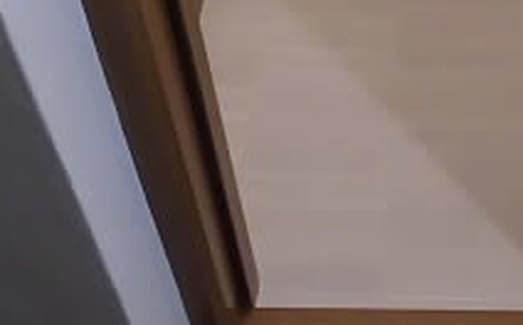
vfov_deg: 16.1
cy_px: -202
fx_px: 1025
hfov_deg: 27.7
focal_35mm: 72
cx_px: 456
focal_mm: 4.3
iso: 500
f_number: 3.1
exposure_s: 1/25
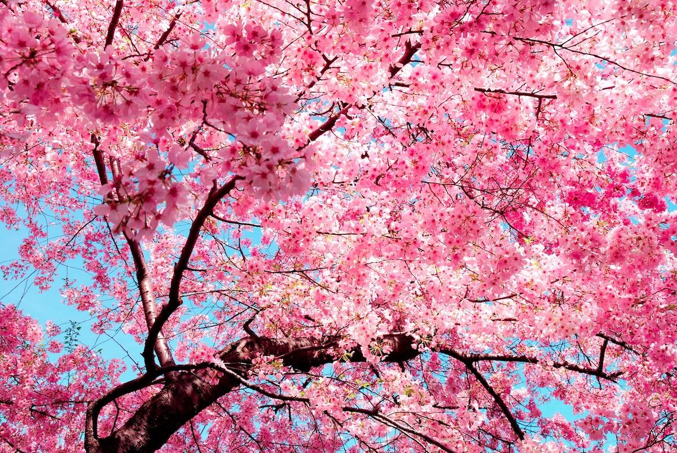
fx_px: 791
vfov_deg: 32.0
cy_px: 226
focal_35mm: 42
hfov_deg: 46.4
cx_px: 338
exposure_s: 1/100
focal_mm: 28
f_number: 14
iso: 100
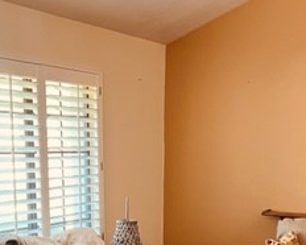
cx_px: 206
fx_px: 634
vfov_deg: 20.7
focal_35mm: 70
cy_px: 281
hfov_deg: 26.9
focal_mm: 5.7
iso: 160
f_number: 1.5
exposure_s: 1/60
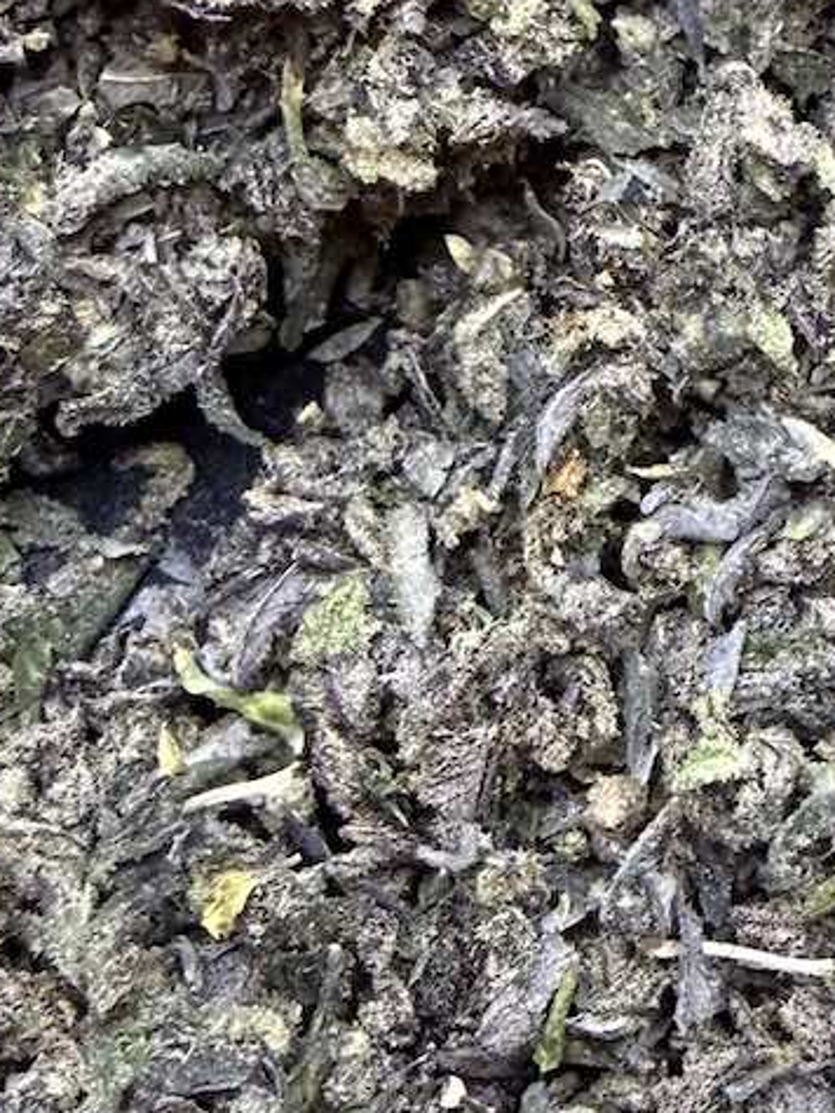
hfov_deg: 14.6
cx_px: 1091
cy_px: 689
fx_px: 3121
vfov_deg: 20.2
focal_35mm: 97
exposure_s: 1/50
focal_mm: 2.22
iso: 320
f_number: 2.2
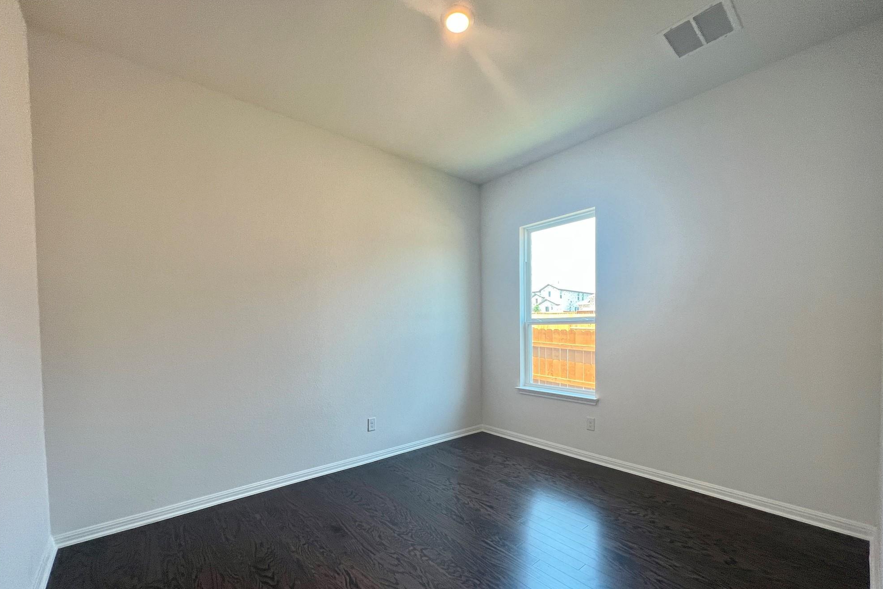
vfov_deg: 80.6
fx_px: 343
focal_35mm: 14
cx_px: 451
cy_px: 341
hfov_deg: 104.2
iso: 125
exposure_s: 1/120
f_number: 1.8
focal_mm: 1.57
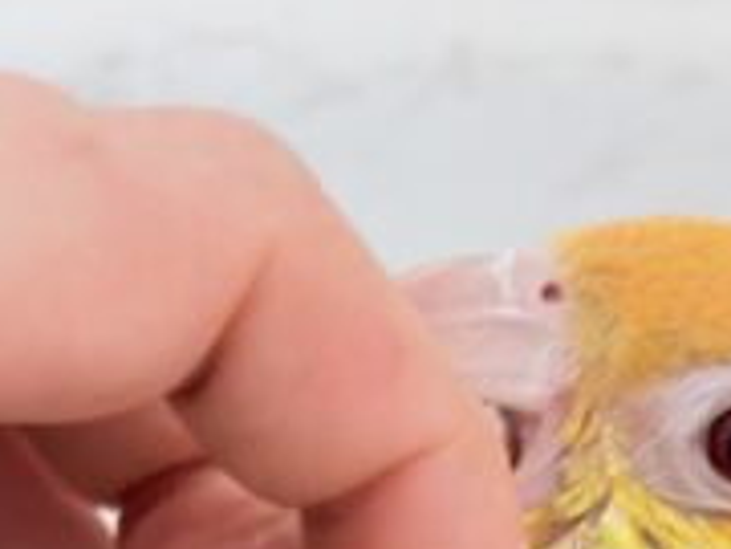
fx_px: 3907
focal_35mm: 185
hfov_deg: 10.5
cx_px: 841
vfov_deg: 7.9
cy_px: 671
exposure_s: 1/50
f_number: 1.6
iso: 50
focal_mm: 5.96
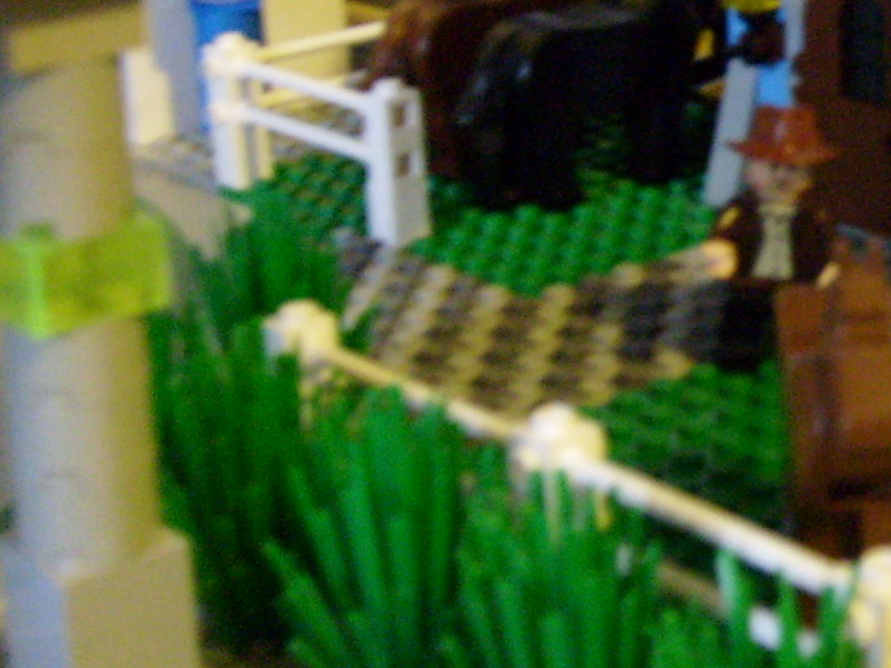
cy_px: 73
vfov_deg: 15.7
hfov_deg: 20.1
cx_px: 987
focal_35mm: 93
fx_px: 2393
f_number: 2.8
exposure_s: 1/3
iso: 200
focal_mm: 5.8
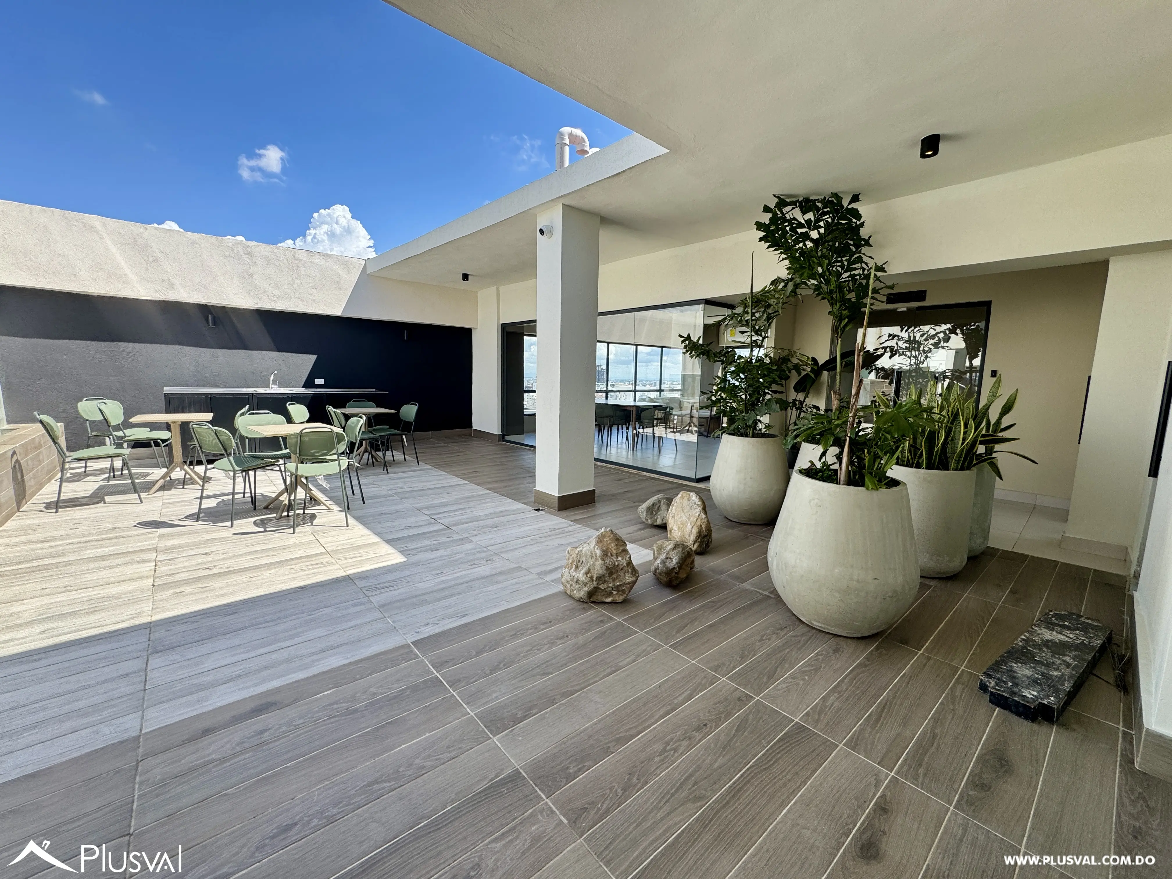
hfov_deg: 102.1
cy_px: 440
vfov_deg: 85.7
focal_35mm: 14
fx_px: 474
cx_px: 586
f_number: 2.2
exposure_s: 1/591
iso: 40
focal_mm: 2.22
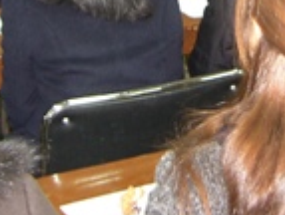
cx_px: 235
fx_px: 1032
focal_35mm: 125
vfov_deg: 11.7
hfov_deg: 15.6
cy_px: -26
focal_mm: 7.4
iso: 100
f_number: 2.2
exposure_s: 1/30
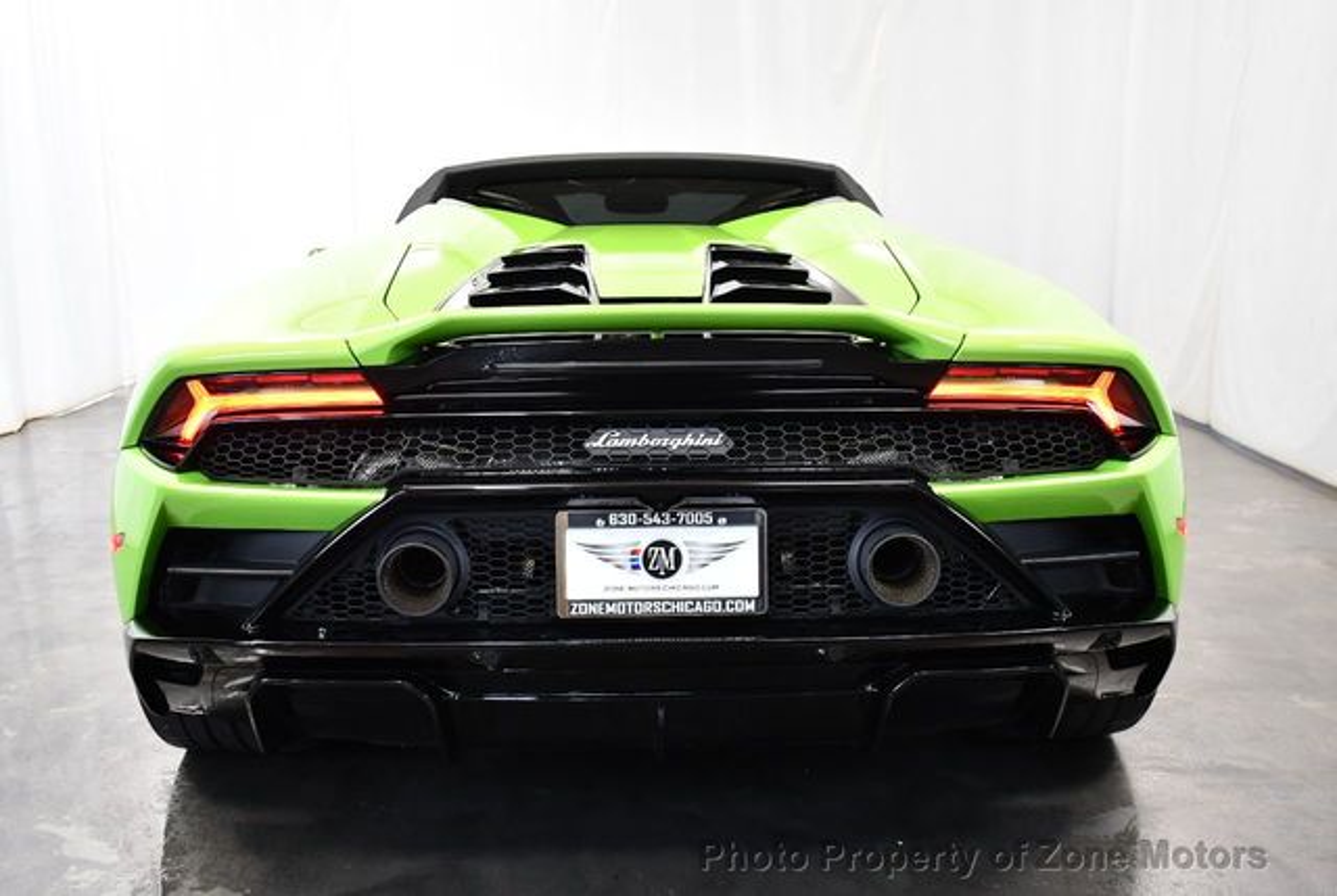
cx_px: 668
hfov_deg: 53.1
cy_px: 448
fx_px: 1339
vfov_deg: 37.0
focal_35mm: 36
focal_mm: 18
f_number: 3.5
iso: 1400
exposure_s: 1/125
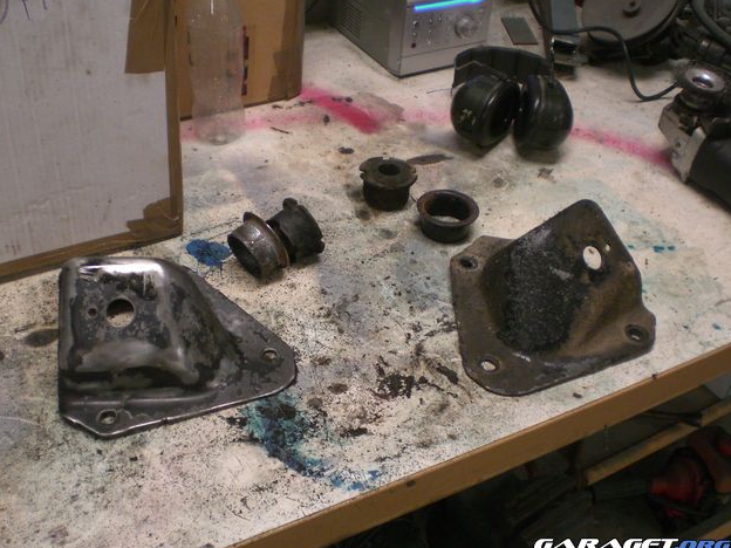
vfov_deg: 36.8
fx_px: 824
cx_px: 360
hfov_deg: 47.9
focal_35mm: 39
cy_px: 275
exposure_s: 1/50
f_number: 3.1
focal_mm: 6.3
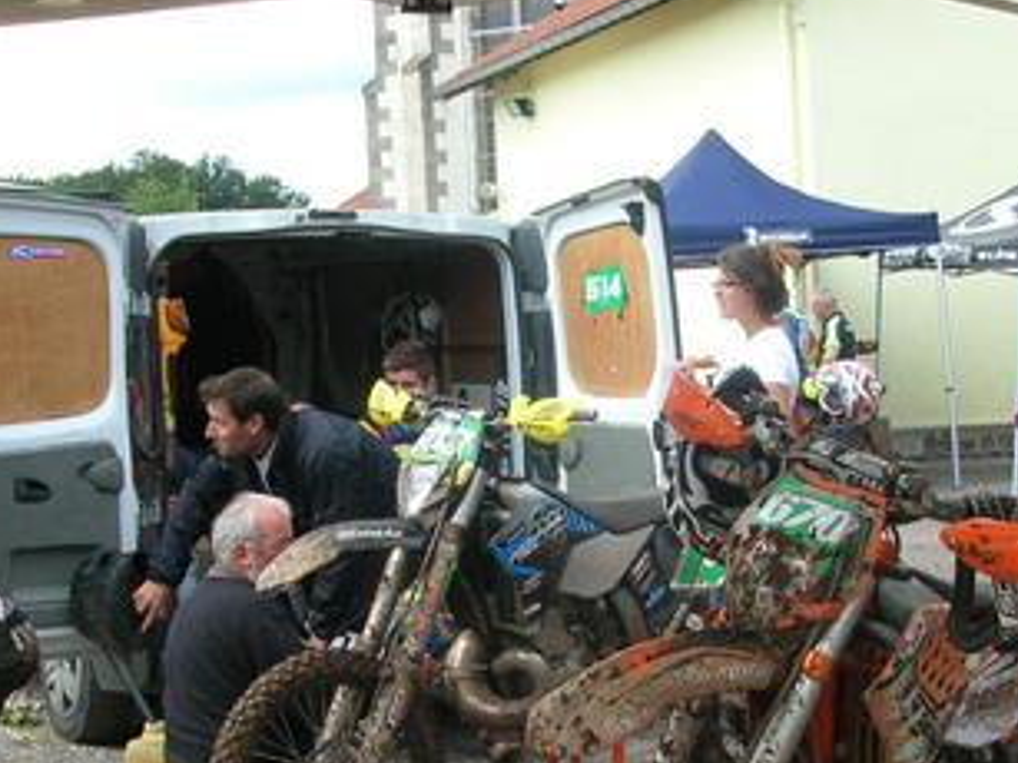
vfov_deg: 19.9
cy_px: 637
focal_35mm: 73
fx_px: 2146
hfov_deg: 26.7
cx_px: 567
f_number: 2.8
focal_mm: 5.8
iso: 50
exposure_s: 1/314
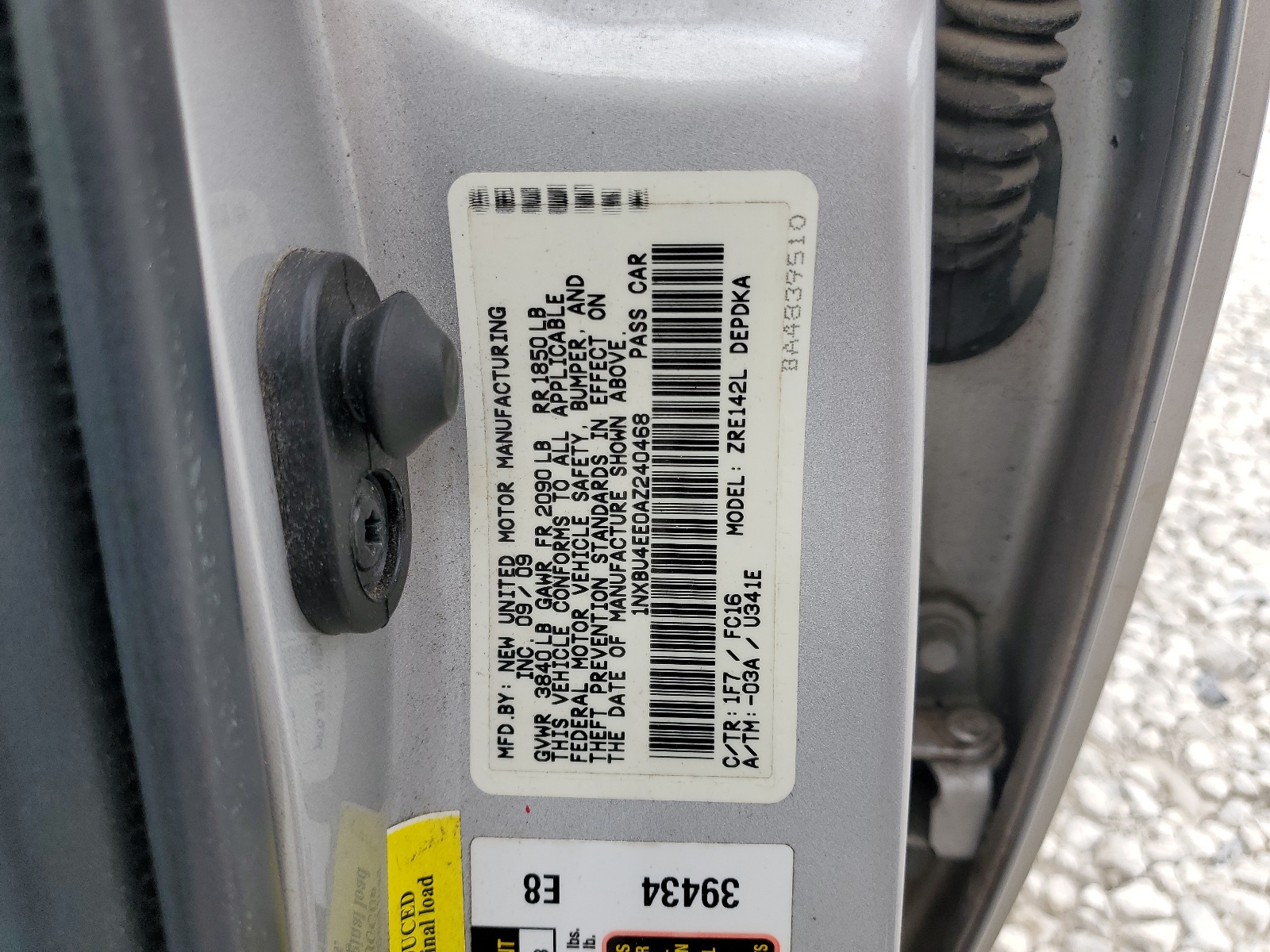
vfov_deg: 53.1
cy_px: 476
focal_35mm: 26
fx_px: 954
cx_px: 635
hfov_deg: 67.3
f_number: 1.5
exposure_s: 1/714
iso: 50
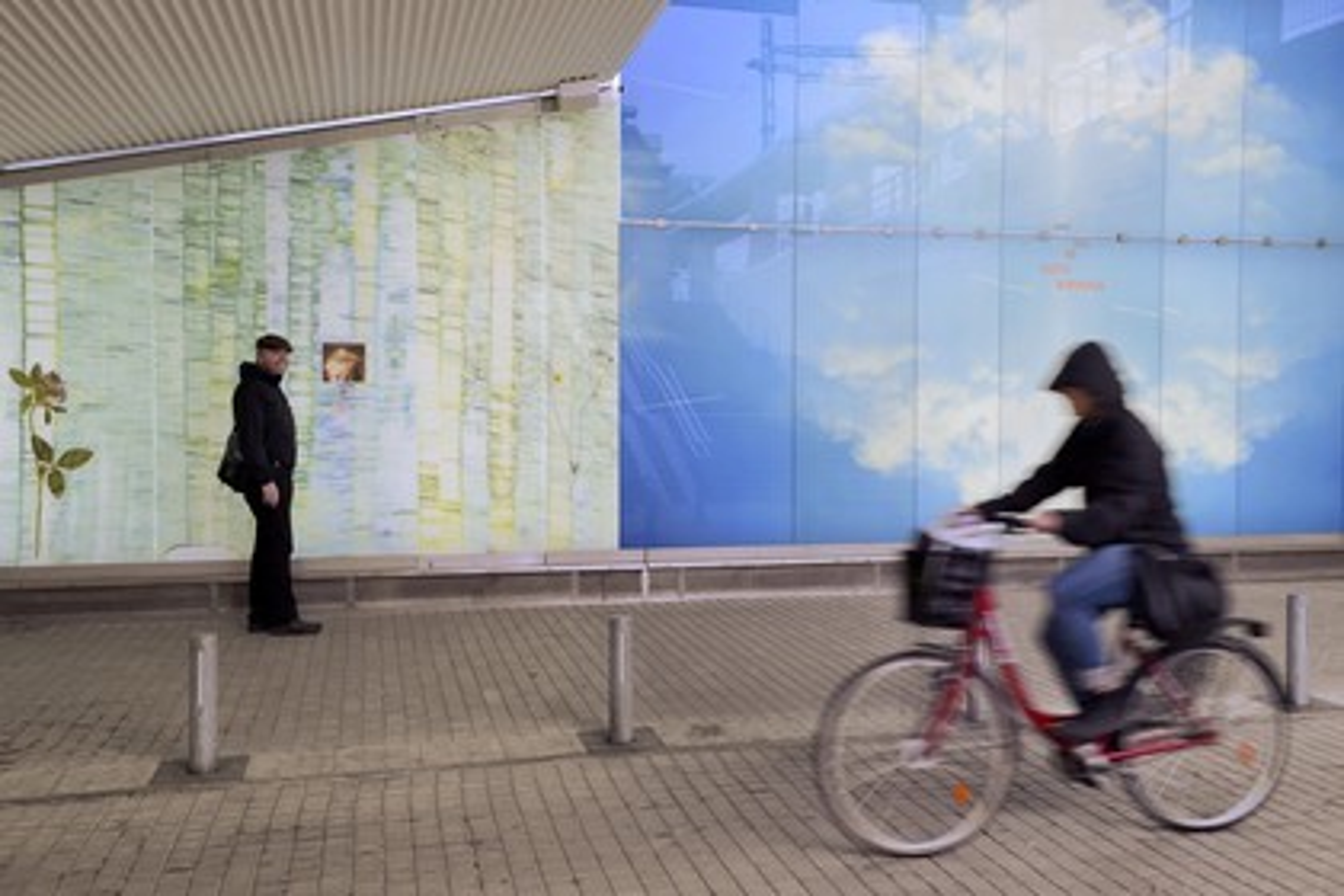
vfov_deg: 38.9
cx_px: 672
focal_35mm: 34
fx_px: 1269
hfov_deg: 55.8
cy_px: 448
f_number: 9
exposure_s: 1/50
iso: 800
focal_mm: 34
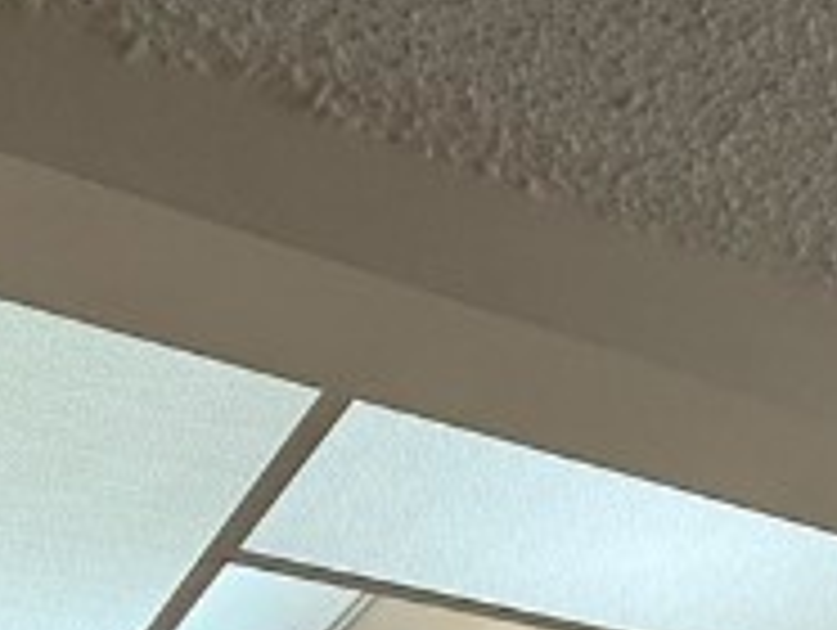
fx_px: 1864
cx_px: 680
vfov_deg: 12.7
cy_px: 1665
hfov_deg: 24.9
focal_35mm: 77
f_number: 2.2
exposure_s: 1/120
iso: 160
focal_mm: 2.22
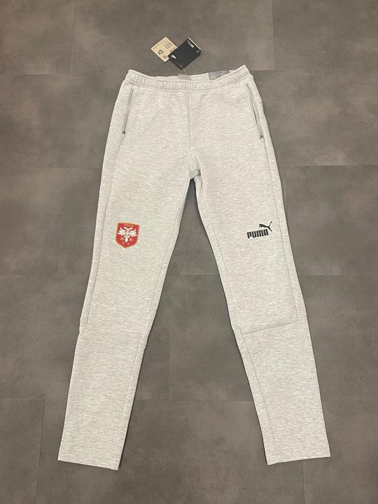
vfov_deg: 67.3
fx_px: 379
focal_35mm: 26
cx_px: 189
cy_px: 252
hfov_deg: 53.1
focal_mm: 4.25
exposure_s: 1/50
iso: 125
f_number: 1.8
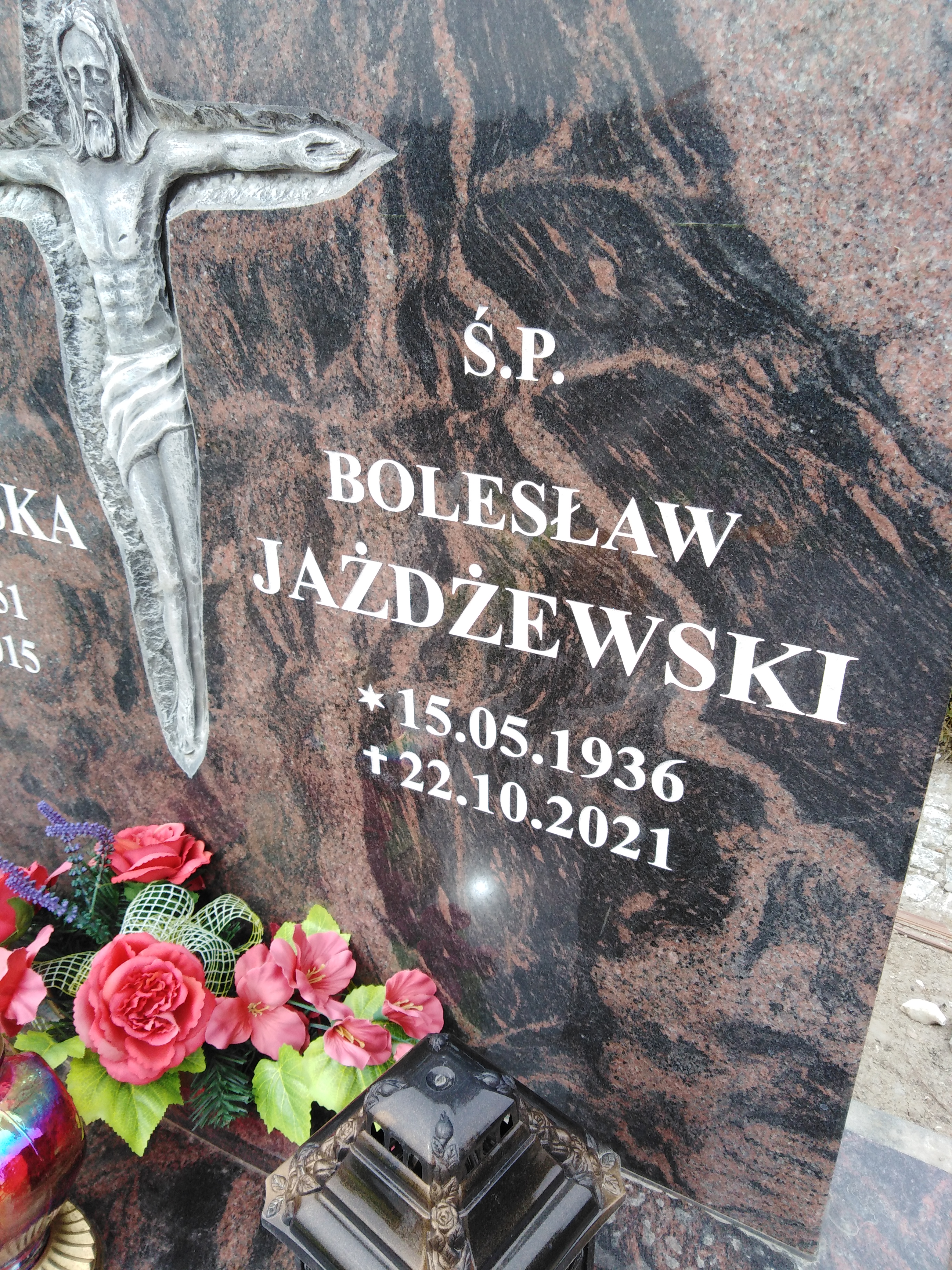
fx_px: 917
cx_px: 476
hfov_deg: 54.9
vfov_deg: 69.4
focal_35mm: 25
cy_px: 635
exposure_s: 1/241
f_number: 2.2
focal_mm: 3.46
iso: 100
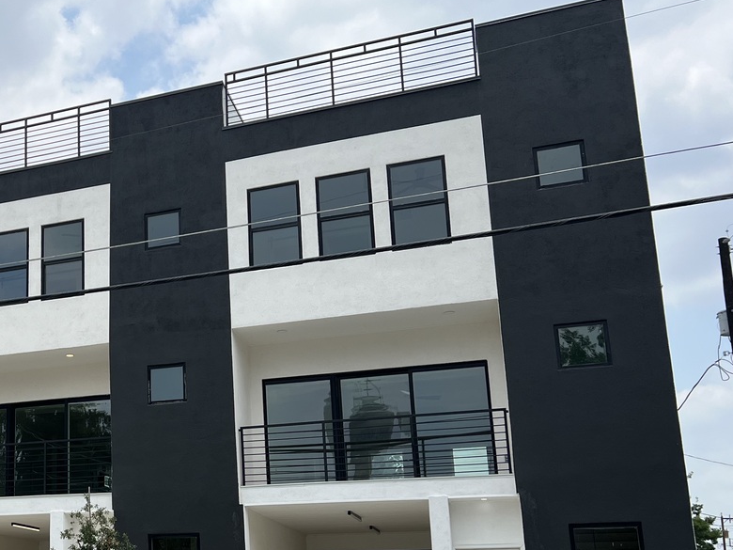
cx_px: 60
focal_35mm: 48
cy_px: 383
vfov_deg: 30.0
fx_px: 1016
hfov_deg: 36.9
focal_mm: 5.7
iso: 50
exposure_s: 1/5587
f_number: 1.5
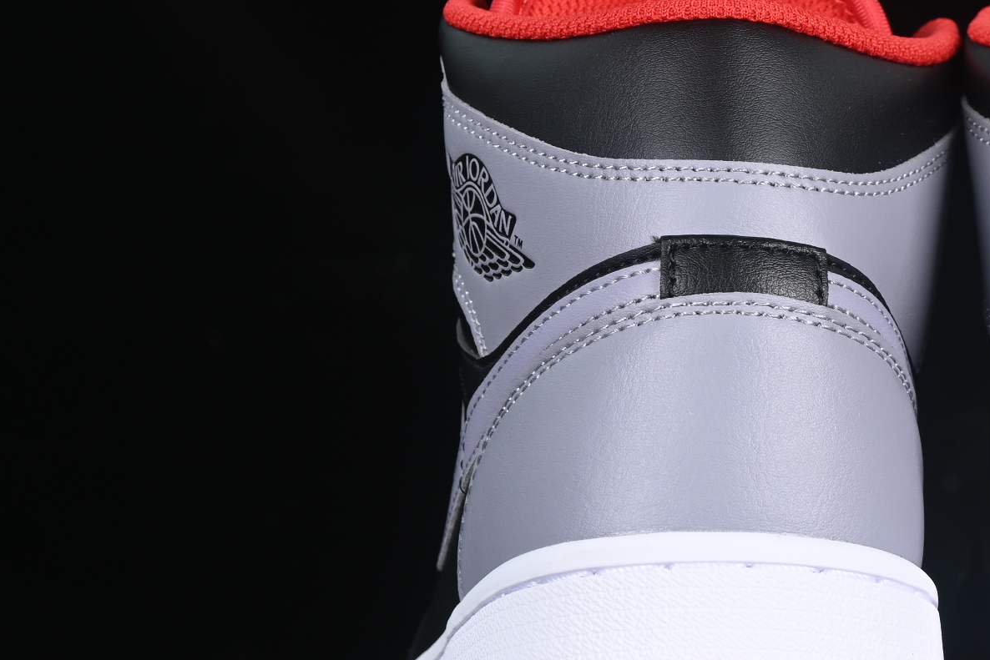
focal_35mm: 176
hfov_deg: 11.6
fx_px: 4840
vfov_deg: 7.8
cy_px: 266
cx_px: 960
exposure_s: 1/60
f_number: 7.1
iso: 160
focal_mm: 50
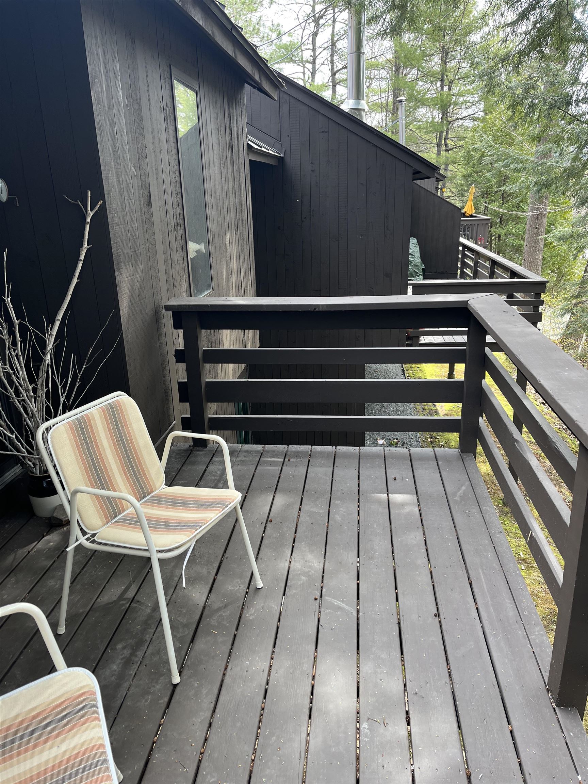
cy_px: 392
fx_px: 589
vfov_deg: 67.3
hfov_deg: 53.1
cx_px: 294
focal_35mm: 26
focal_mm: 5.1
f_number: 1.6
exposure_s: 1/178
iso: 50
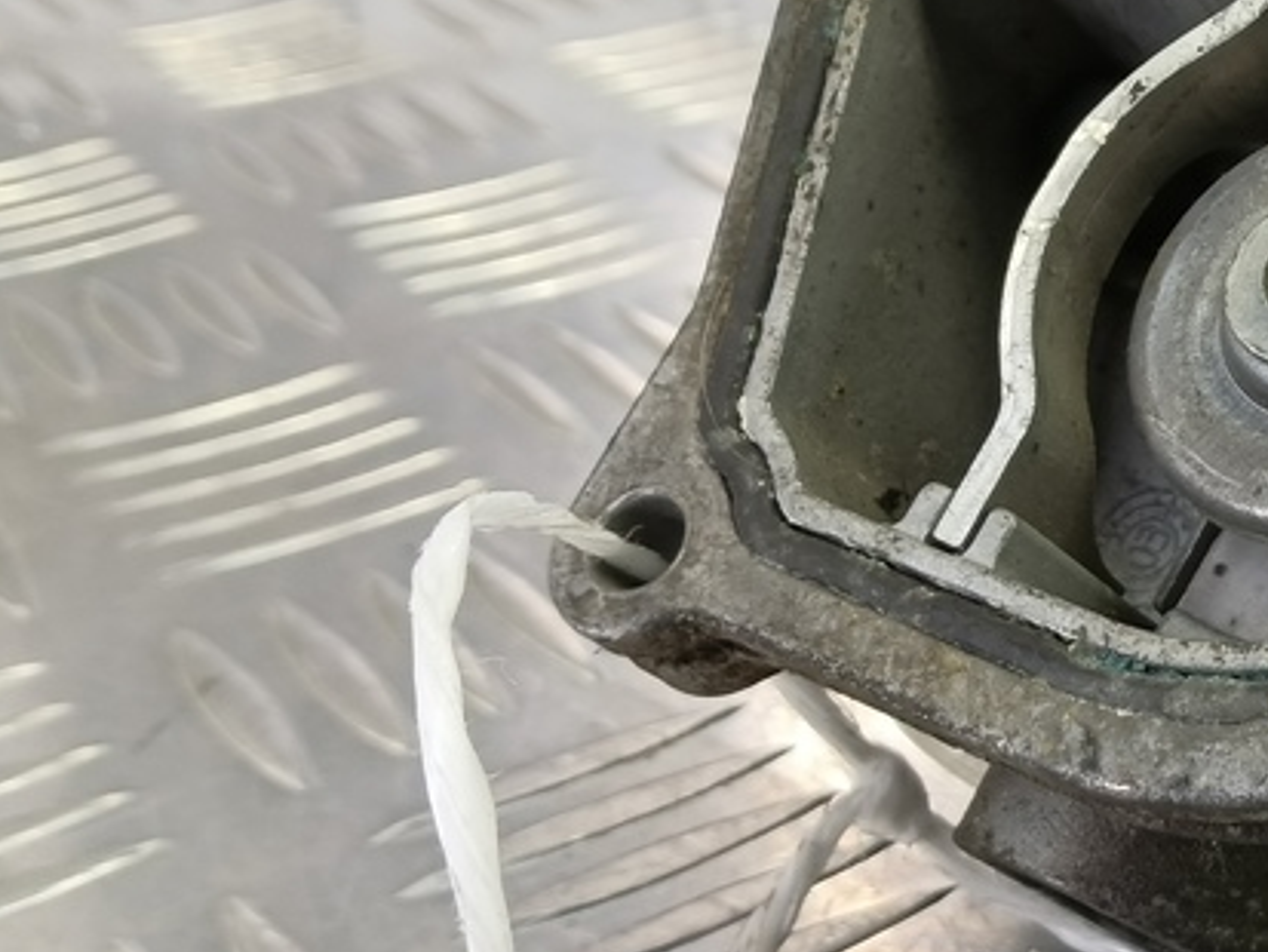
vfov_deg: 25.6
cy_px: 347
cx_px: 1507
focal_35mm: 57
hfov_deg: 29.3
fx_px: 2089
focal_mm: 4.11
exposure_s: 1/50
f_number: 1.6
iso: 153
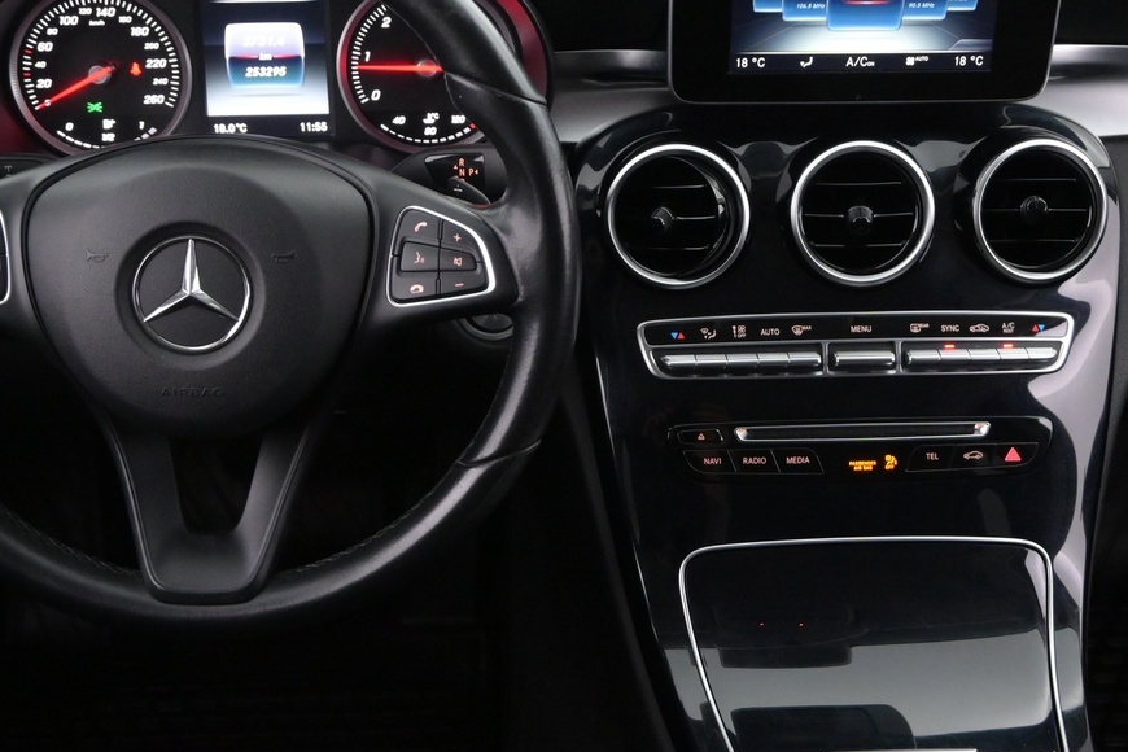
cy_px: 379
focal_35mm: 54
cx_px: 561
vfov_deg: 24.9
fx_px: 1706
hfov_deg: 36.6
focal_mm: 19.5
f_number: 3.8
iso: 2500
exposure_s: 1/40
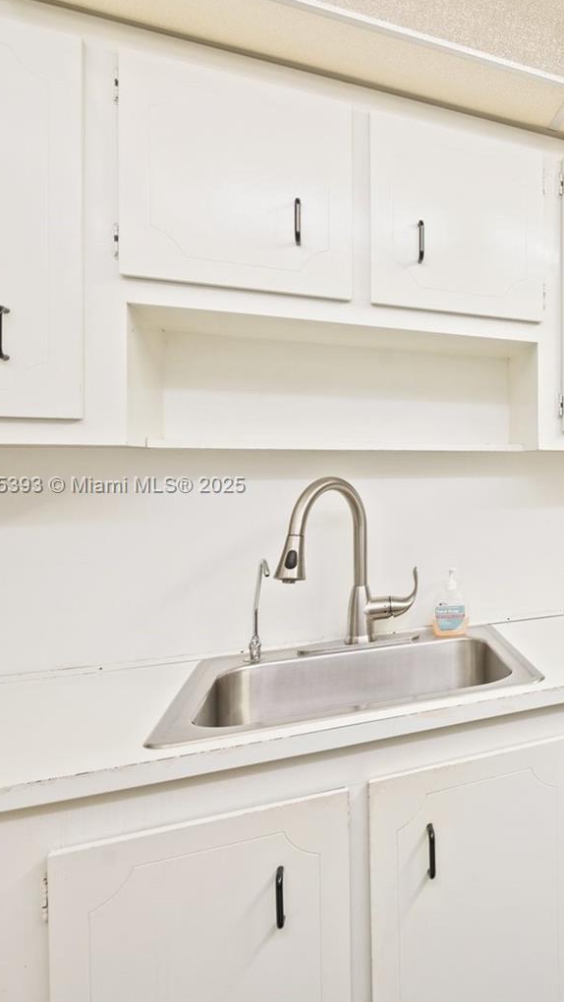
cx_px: 716
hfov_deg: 35.5
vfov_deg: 78.7
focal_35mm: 23
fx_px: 611
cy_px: 487
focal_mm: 14
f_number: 8
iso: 560
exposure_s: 1/13
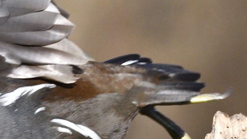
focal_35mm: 1323
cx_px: 78
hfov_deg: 1.6
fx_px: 8666
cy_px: 51
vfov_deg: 0.9
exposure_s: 1/800
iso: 1000
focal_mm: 280
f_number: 8
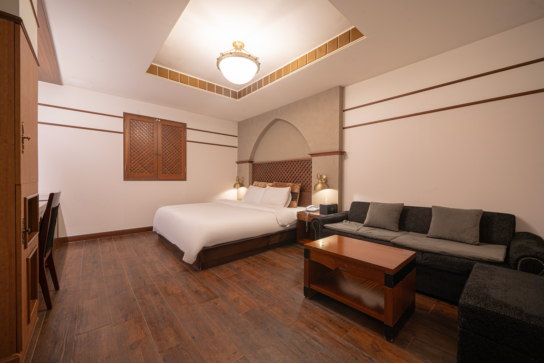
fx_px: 212
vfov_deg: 81.2
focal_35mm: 14
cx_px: 272
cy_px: 182
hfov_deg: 104.3
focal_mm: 14
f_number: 10
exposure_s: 2.5
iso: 100
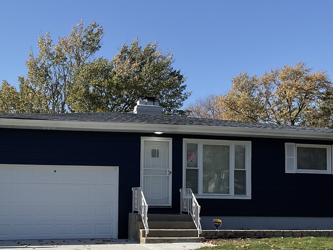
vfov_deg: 28.9
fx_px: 481
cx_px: 128
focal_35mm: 50
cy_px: 165
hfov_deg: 38.0
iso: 25
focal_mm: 3
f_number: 1.8
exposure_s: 1/2801
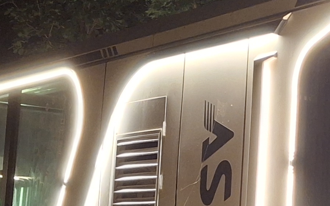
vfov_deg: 10.8
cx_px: 351
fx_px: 1088
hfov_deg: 16.8
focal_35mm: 121
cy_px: 114
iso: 320
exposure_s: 1/24
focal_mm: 4.69
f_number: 1.8
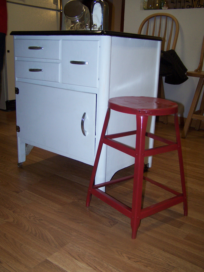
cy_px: 136
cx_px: 102
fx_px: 299
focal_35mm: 38
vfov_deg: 49.0
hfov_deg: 37.7
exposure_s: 1/60
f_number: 2.8
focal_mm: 6.3
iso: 140
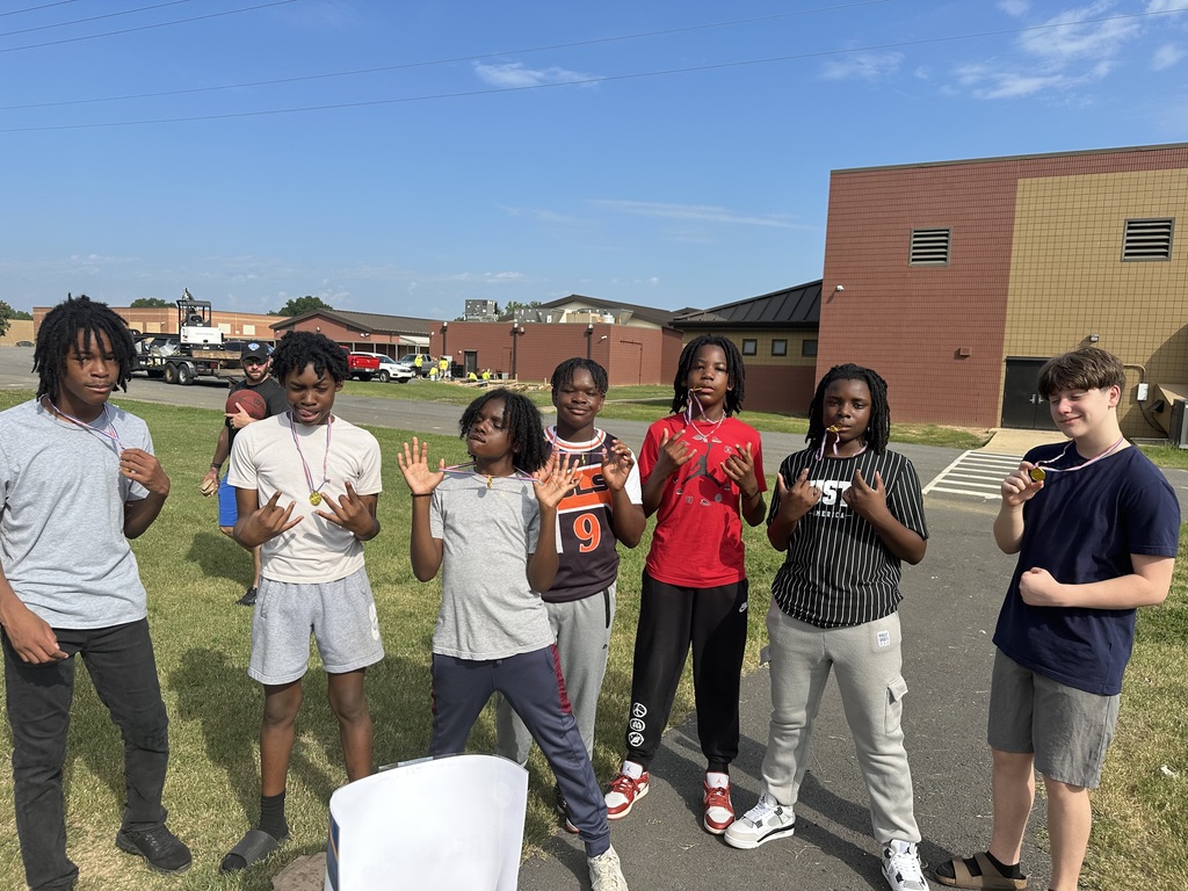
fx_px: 824
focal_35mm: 24
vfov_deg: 56.8
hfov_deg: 71.6
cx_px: 594
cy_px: 446
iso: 80
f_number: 1.78
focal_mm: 6.86
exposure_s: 1/3717
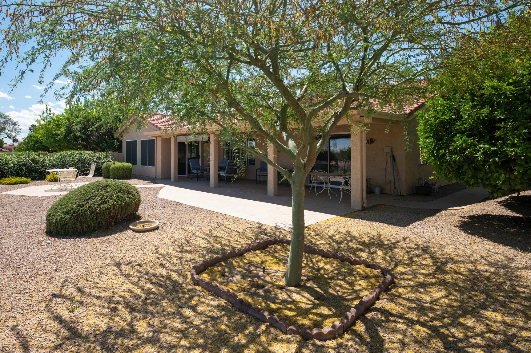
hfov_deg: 84.6
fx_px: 289
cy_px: 149
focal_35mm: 20
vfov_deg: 62.6
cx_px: 225
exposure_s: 1/400
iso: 320
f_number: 8
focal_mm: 16.5
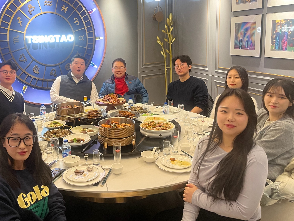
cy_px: 81
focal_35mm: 34
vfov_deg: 41.5
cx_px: 109
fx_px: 289
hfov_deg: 53.3
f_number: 1.6
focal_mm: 5.1
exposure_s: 1/50
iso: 320
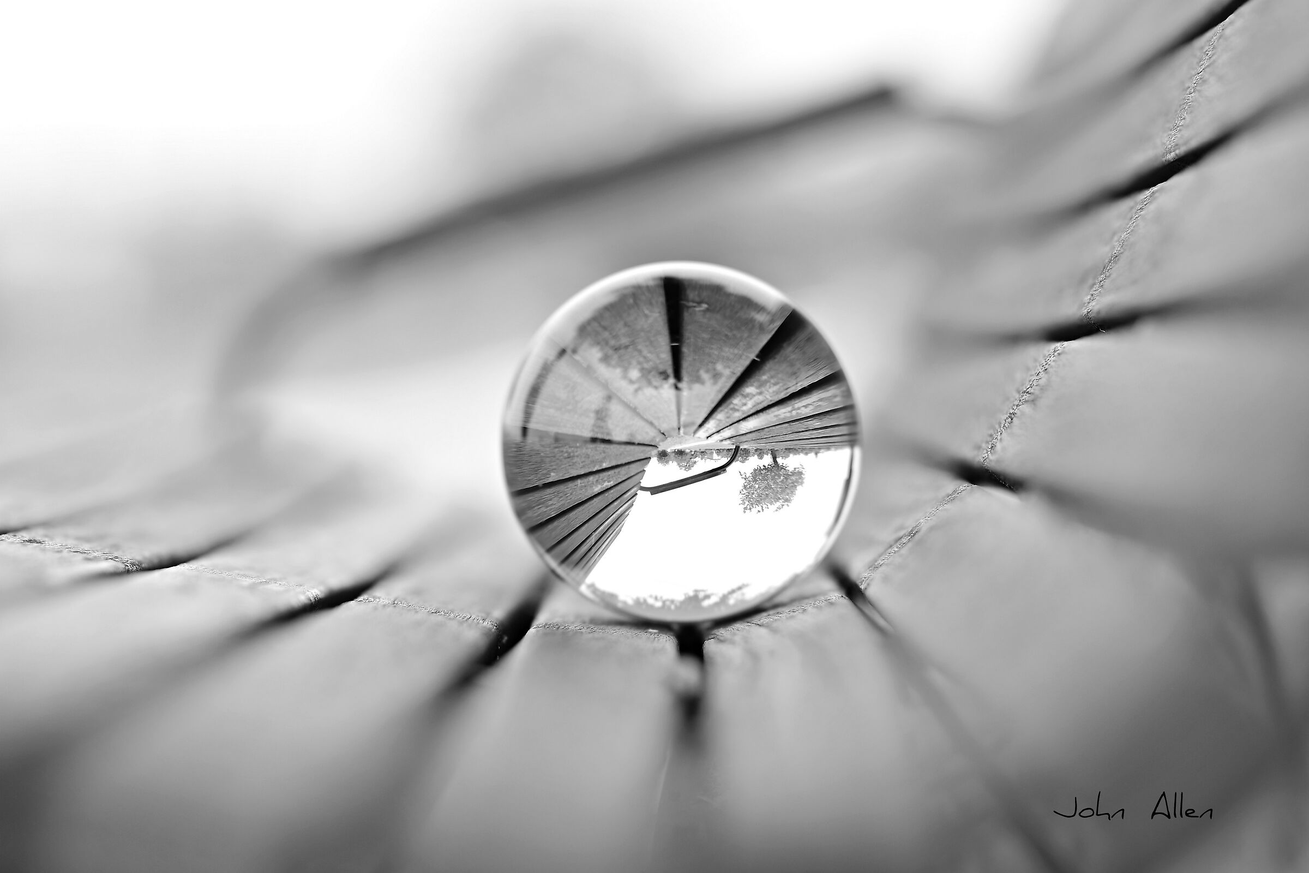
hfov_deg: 16.1
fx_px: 4617
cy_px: 436
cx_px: 654
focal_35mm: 127
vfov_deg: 10.8
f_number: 1.8
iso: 100
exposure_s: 1/1600
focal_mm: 85
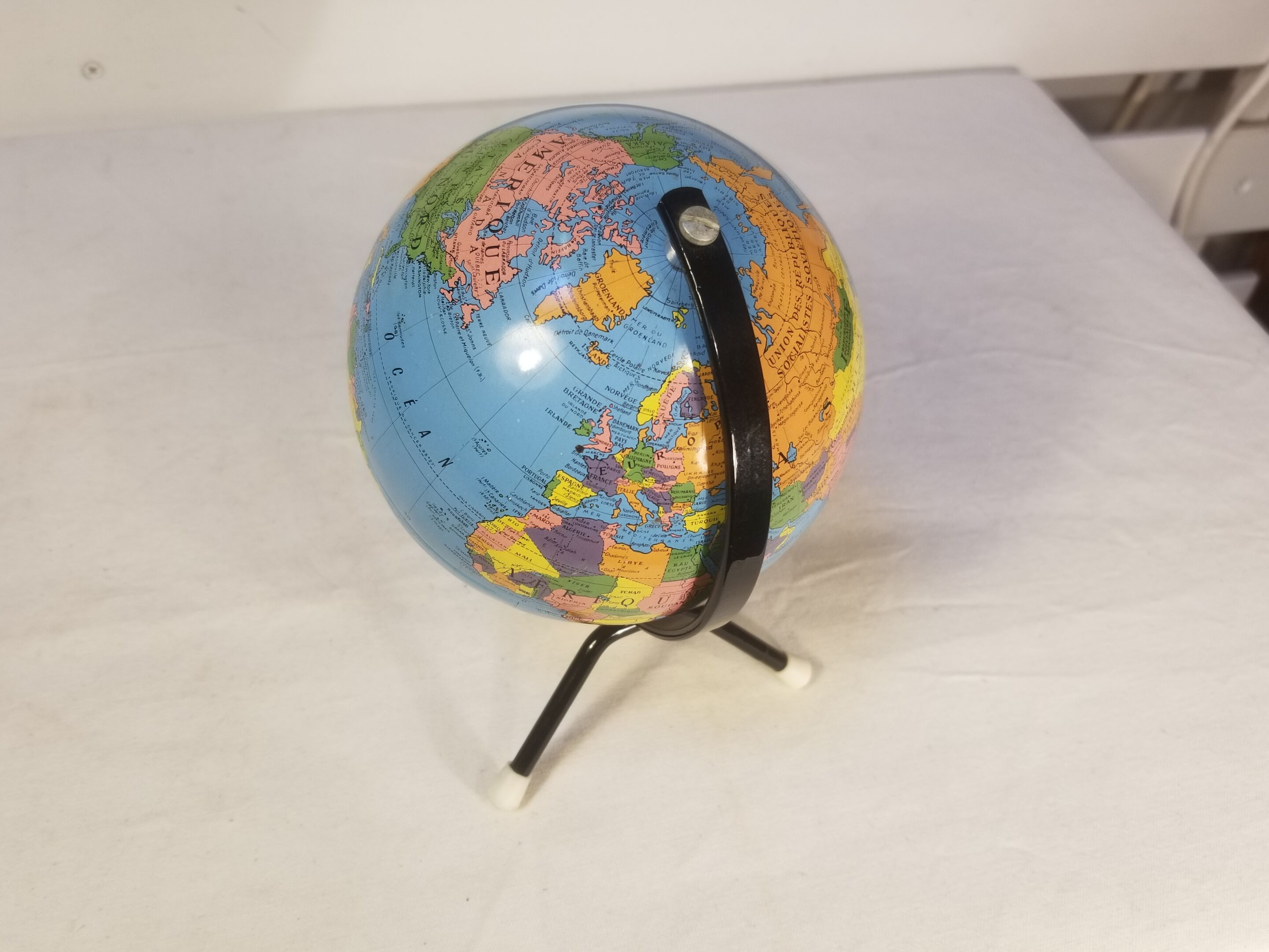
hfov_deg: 67.3
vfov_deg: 53.1
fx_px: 953
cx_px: 634
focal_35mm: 26
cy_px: 476
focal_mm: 4.25
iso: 64
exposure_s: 1/100
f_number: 1.7
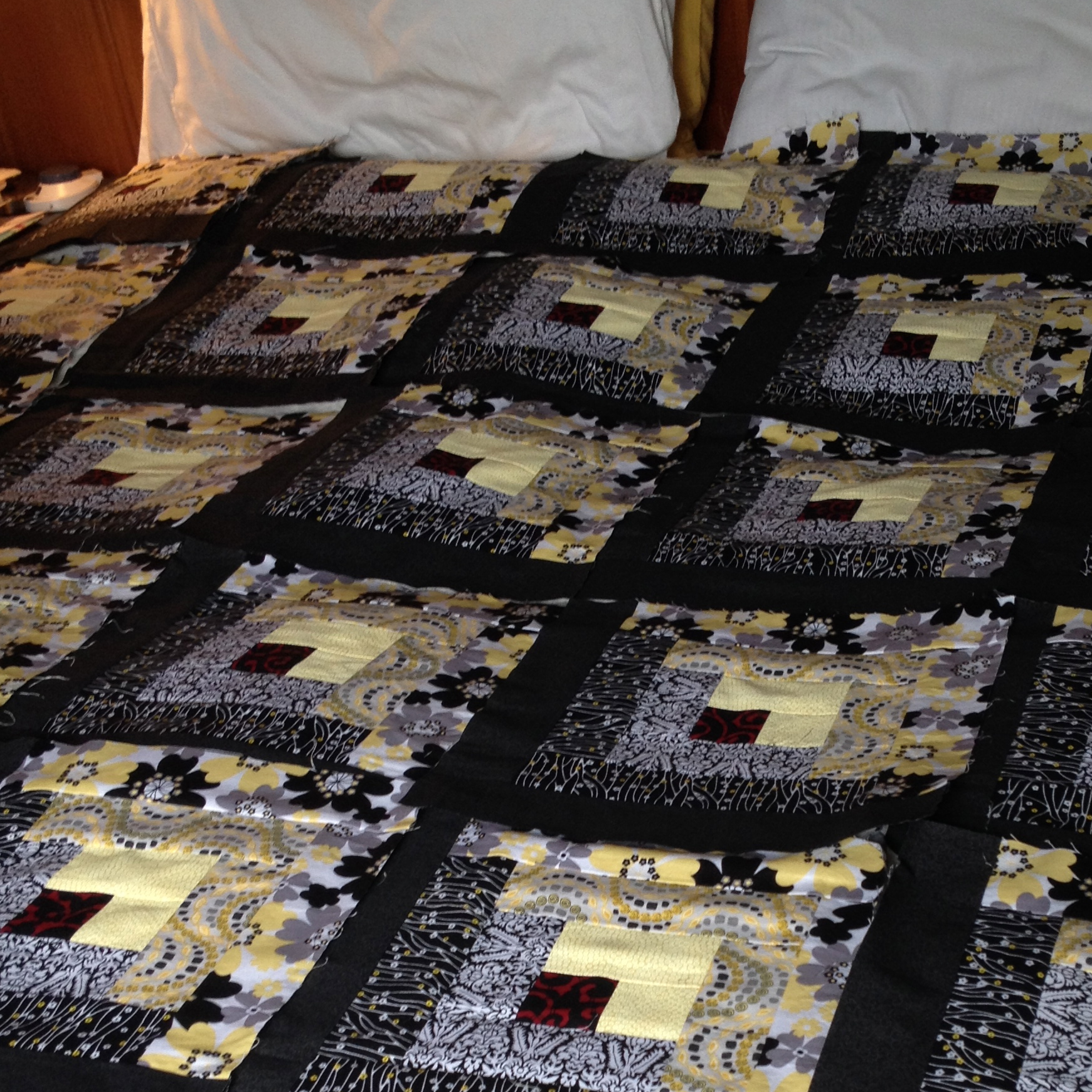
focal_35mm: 58
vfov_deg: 28.6
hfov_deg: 29.4
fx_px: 2070
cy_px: 955
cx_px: 727
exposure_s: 1/30
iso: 64
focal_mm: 4.28
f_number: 2.4
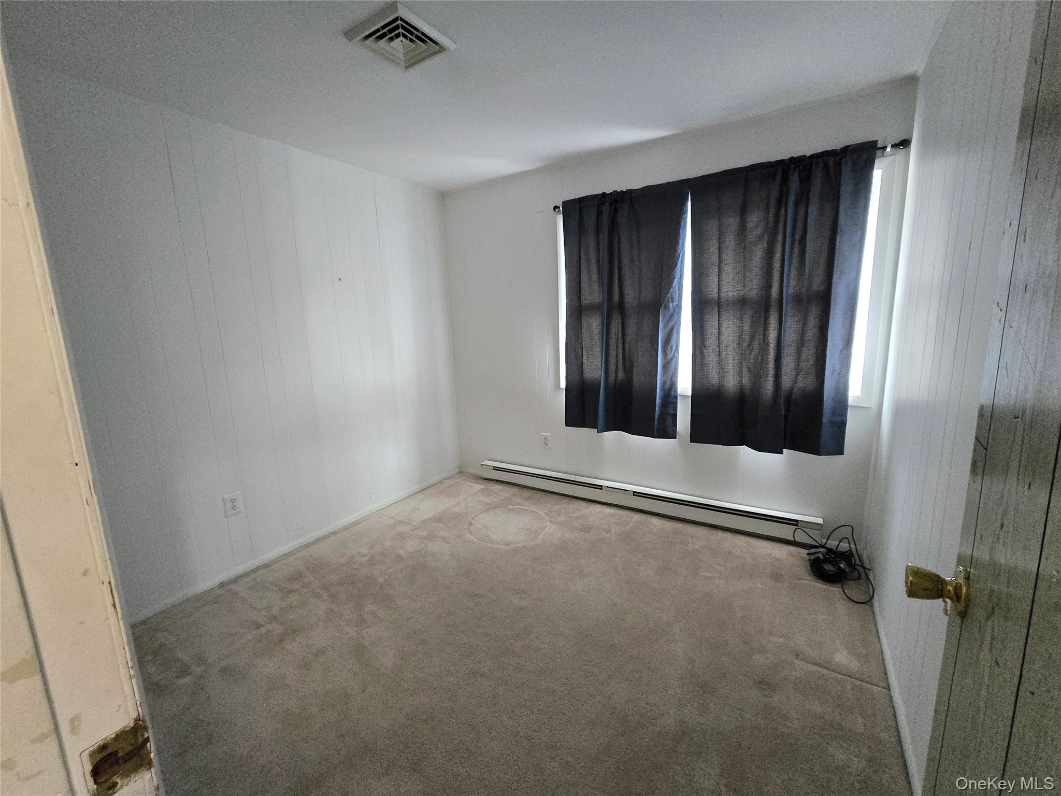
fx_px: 398
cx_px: 530
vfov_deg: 89.9
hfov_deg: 106.2
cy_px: 398
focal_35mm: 13
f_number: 2.2
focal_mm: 2.2
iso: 1600
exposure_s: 1/24
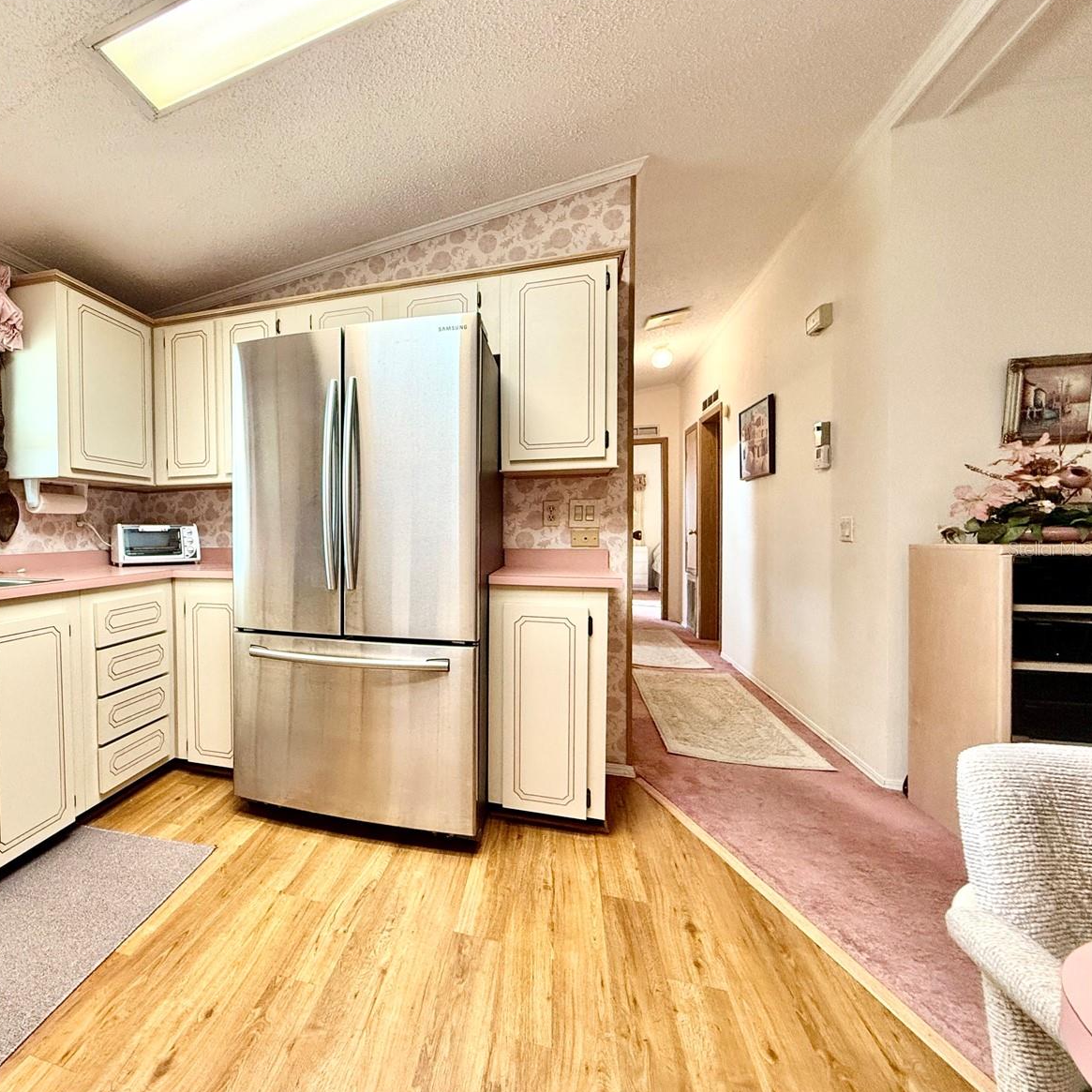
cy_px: 548
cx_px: 347
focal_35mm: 17
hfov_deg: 80.6
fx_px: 607
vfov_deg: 84.0
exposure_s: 1/120
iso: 250
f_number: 2.2
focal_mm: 2.22
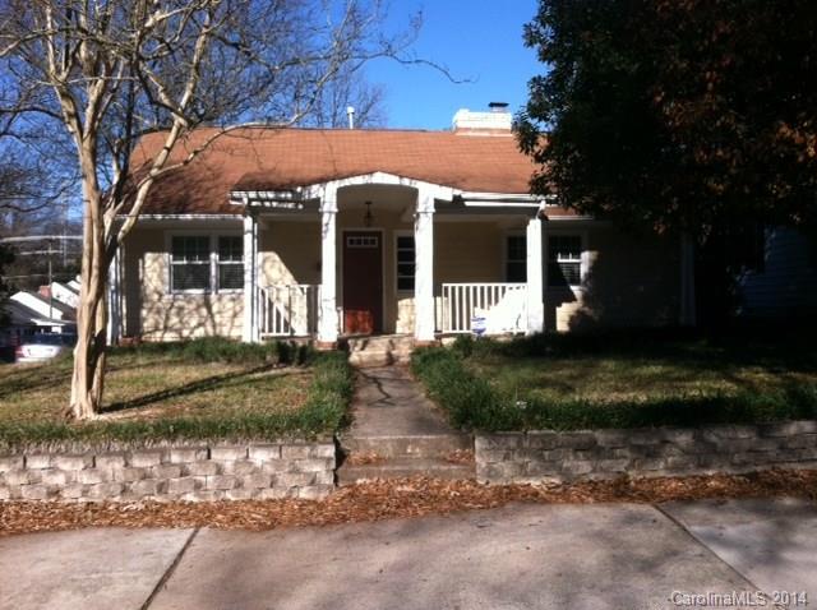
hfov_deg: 52.7
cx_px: 408
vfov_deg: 40.6
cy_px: 305
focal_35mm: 35
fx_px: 825
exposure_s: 1/789
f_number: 2.8
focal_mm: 3.85
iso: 80
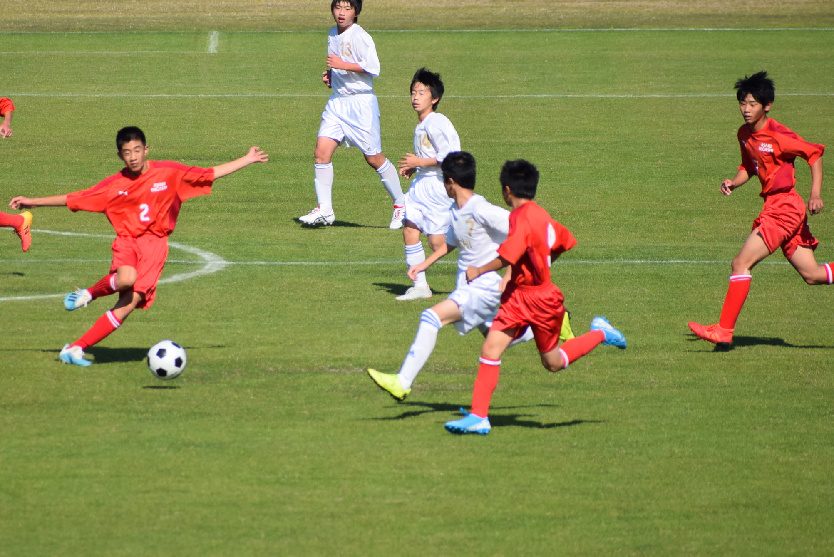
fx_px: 15578
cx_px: 280
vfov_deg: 2.0
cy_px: 244
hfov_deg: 3.1
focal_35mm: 672
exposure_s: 1/2000
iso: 400
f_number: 7.1
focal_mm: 300
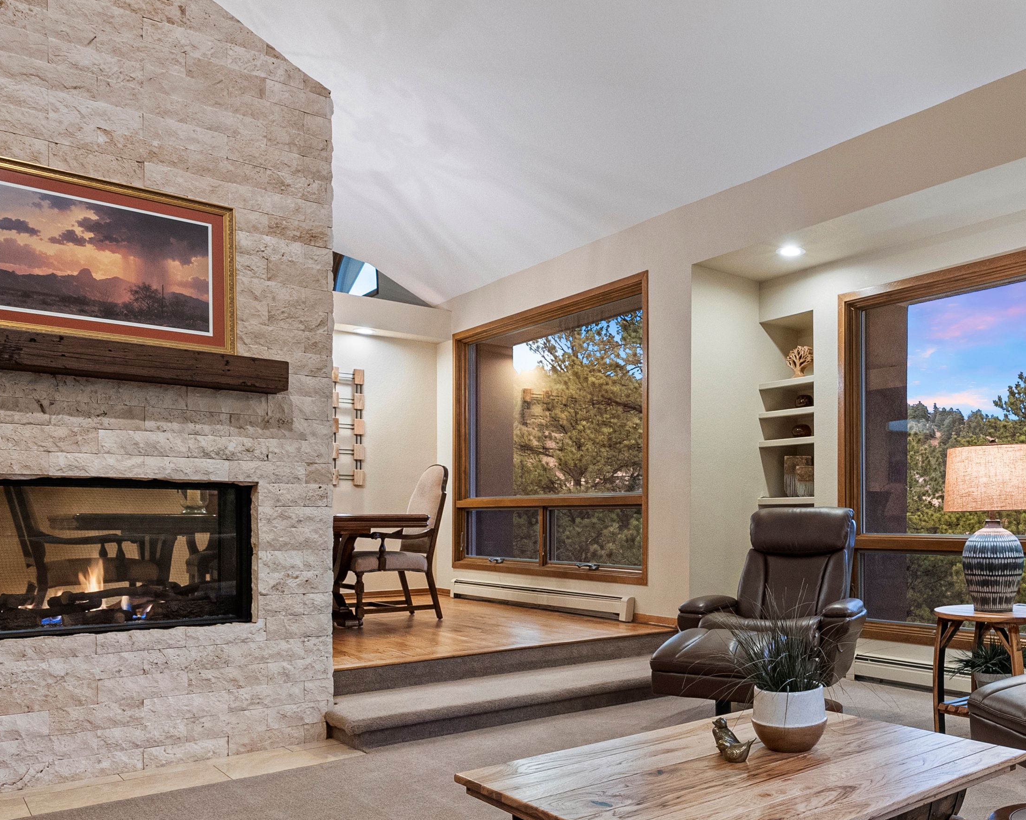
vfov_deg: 49.5
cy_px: 512
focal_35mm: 29
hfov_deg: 57.7
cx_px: 757
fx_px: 880
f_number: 8
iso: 1600
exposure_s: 1/5
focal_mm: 16
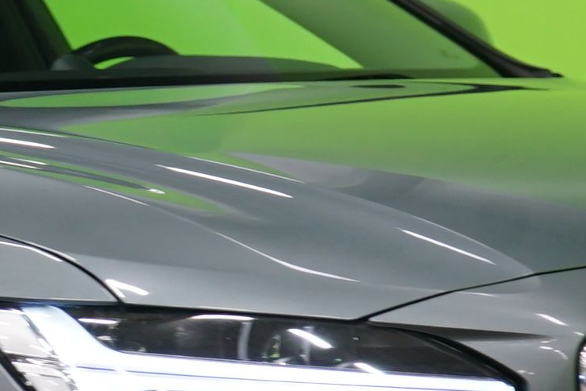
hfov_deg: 6.7
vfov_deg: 4.5
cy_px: 207
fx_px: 4948
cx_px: -59
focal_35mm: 304
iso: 400
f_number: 5
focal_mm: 57
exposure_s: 1/8
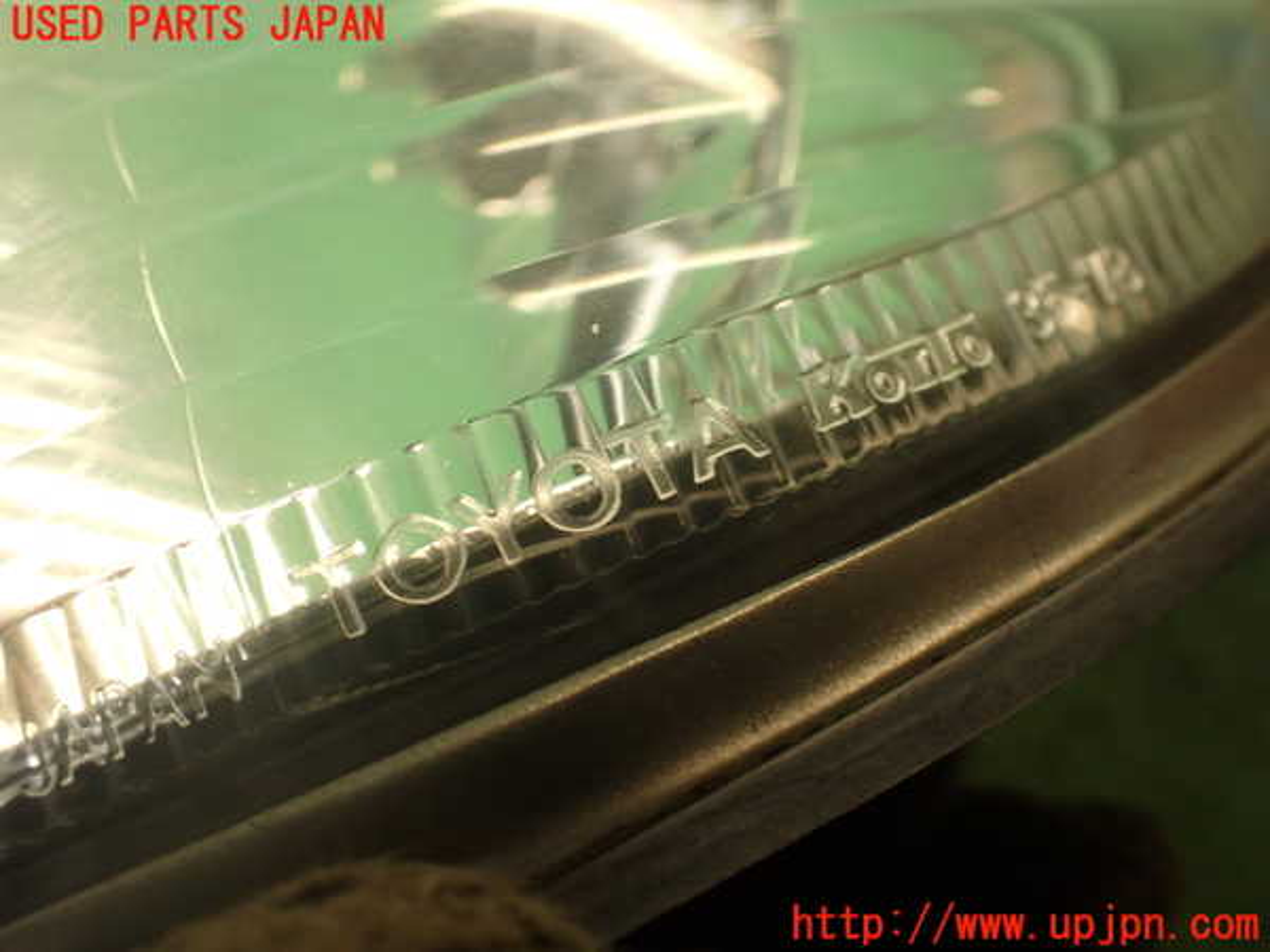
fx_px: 1174
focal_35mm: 32
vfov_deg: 44.2
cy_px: 476
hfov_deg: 56.8
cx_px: 635
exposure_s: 1/50
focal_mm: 5.79
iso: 200
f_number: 2.4
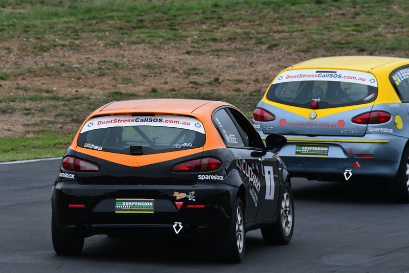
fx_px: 8523
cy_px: 136
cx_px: 204
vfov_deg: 1.8
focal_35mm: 750
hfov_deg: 2.7
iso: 2000
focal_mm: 500
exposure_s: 1/640
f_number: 10
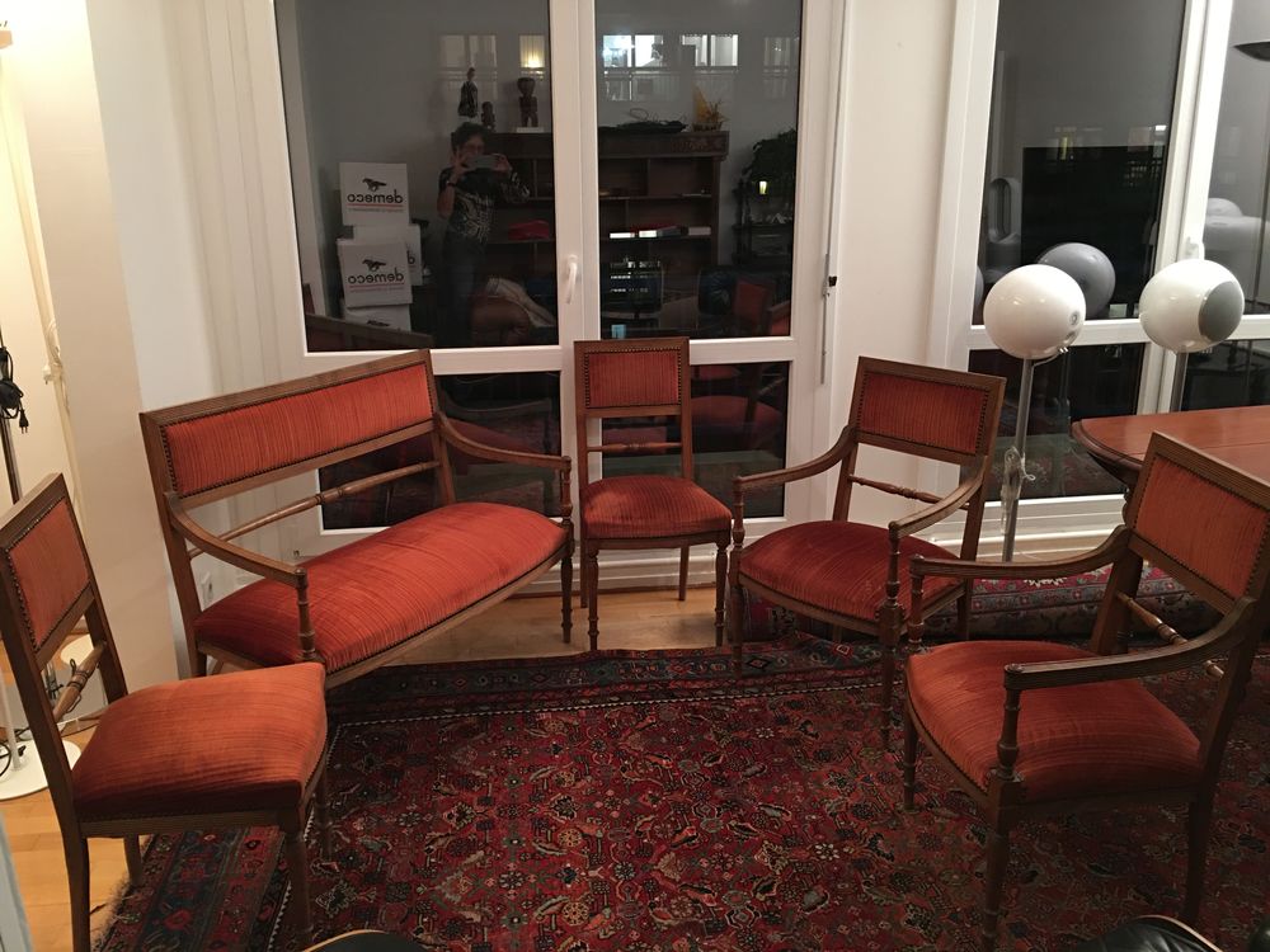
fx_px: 1064
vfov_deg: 48.2
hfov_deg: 61.7
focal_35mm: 29
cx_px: 635
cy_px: 476
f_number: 2.2
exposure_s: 1/8
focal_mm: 4.15
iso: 100
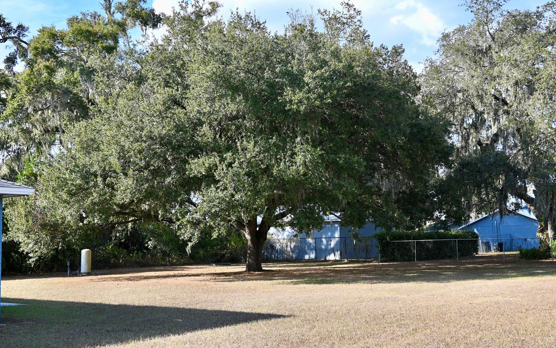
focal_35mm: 43
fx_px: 652
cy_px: 180
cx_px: 278
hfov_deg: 46.2
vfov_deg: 29.9
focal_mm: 28
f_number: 5.6
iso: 125
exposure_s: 1/250
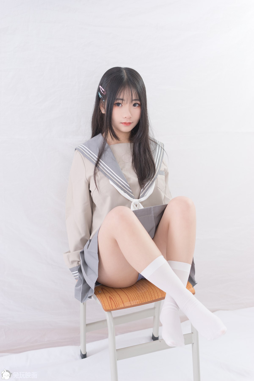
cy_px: 190
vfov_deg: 39.6
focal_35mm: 50
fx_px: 529
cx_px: 127
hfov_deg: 27.0
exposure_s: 1/80
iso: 160
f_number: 2.8
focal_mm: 50
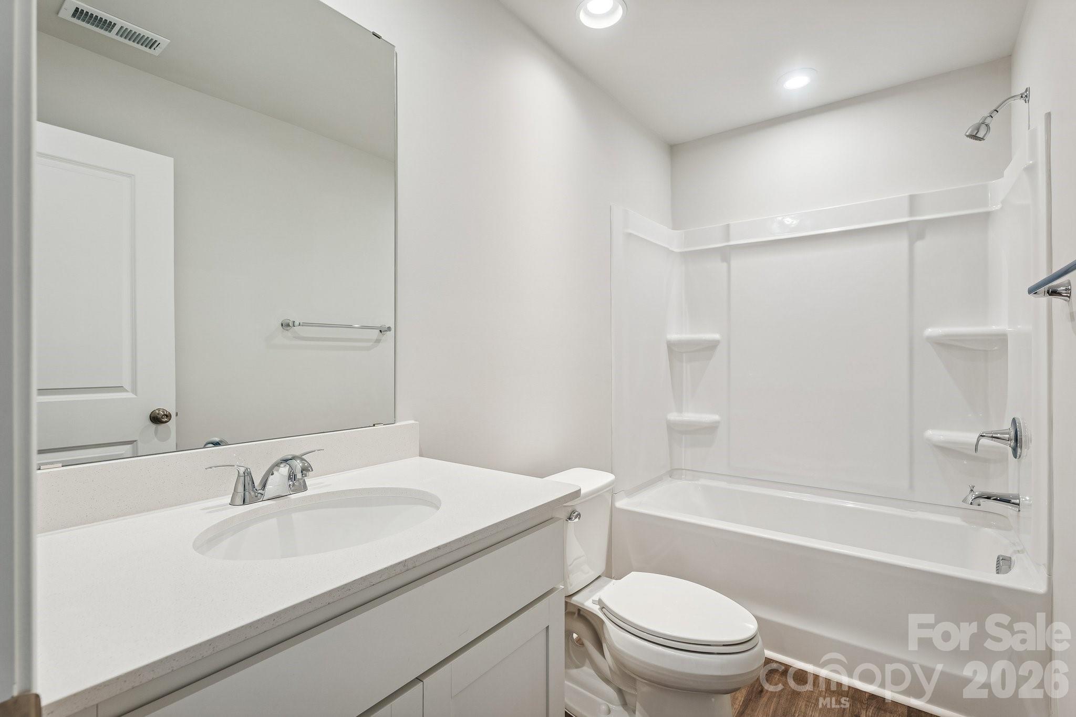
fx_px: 478
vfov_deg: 73.7
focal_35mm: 16
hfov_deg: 96.7
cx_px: 538
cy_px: 358
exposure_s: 1/15
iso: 400
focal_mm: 16
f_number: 8
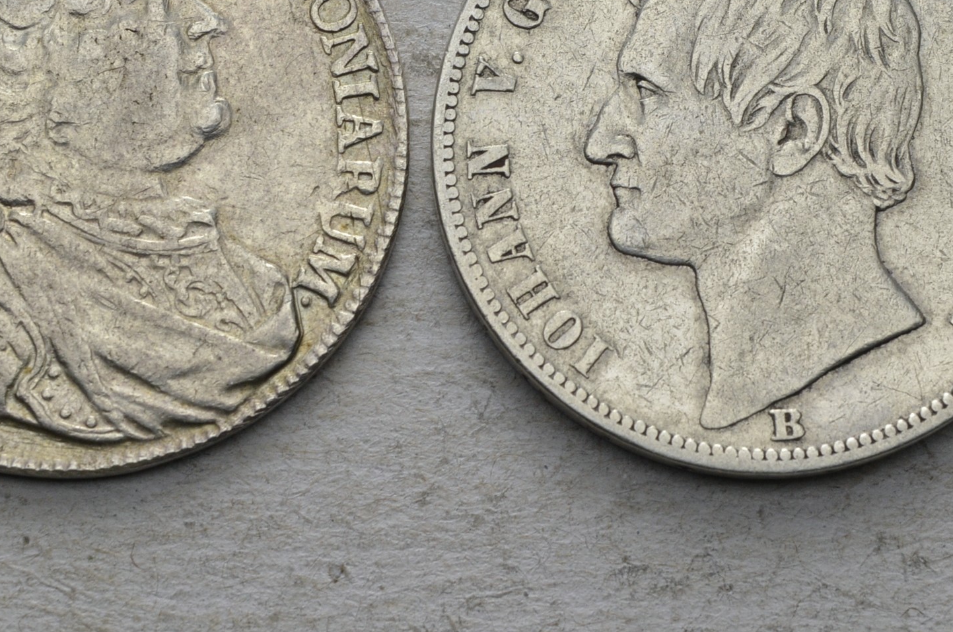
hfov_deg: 14.6
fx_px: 3721
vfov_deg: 9.7
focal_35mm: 141
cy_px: 139
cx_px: 437
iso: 400
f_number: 14
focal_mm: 55
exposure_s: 1/250
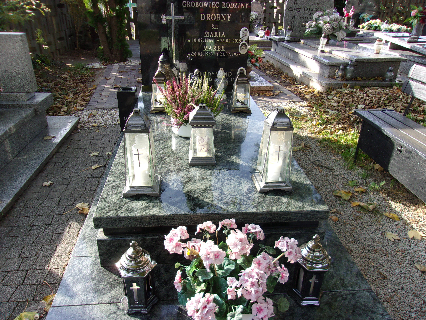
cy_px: 160
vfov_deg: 51.4
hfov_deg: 65.3
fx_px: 332
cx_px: 213
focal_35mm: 27
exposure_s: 1/180
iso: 80
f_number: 3
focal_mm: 4.9
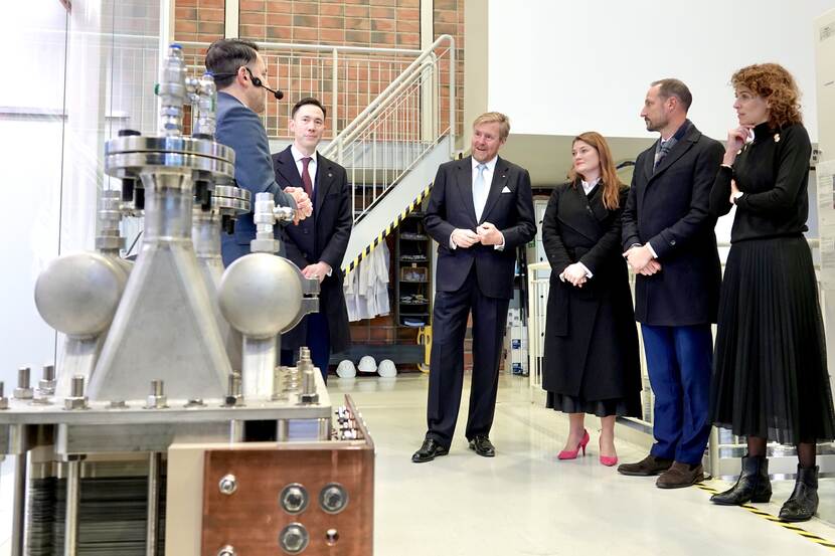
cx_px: 418
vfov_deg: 44.9
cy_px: 278
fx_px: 672
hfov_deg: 63.7
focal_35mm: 29
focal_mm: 10.8
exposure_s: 1/30
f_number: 2.8
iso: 200
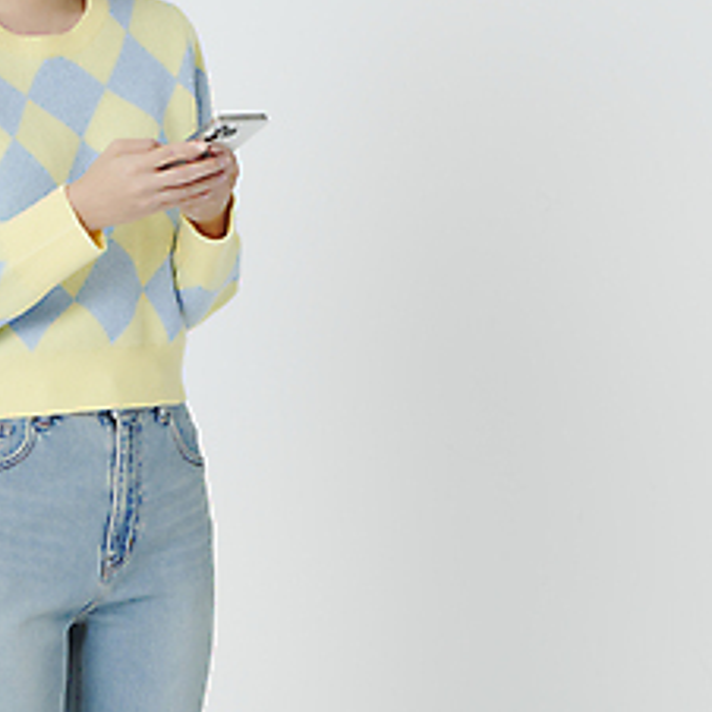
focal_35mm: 158
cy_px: 158
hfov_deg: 11.0
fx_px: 3677
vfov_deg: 11.0
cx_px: 482
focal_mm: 70
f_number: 11
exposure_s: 1/125
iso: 80
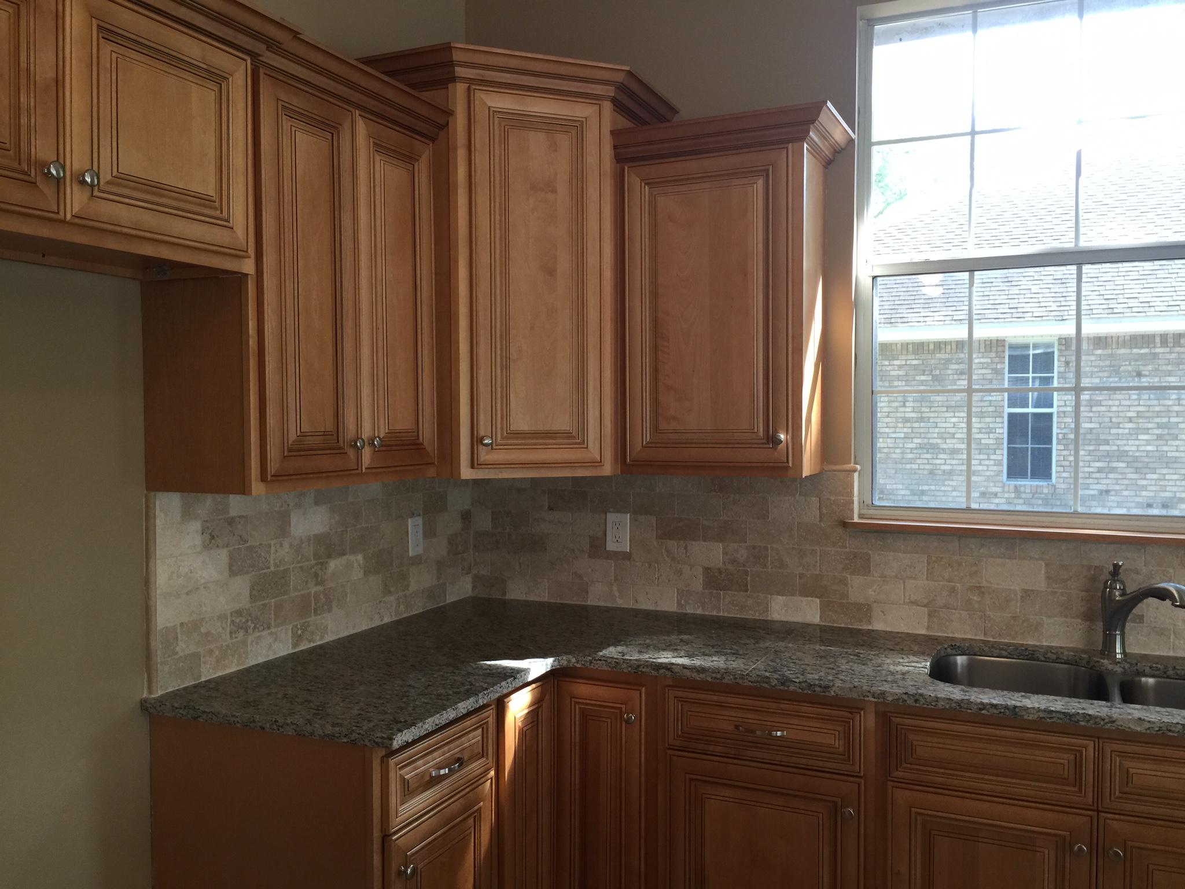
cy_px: 444
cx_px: 592
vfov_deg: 48.2
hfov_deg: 61.7
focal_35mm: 29
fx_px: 993
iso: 40
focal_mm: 4.15
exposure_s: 1/30
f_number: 2.2
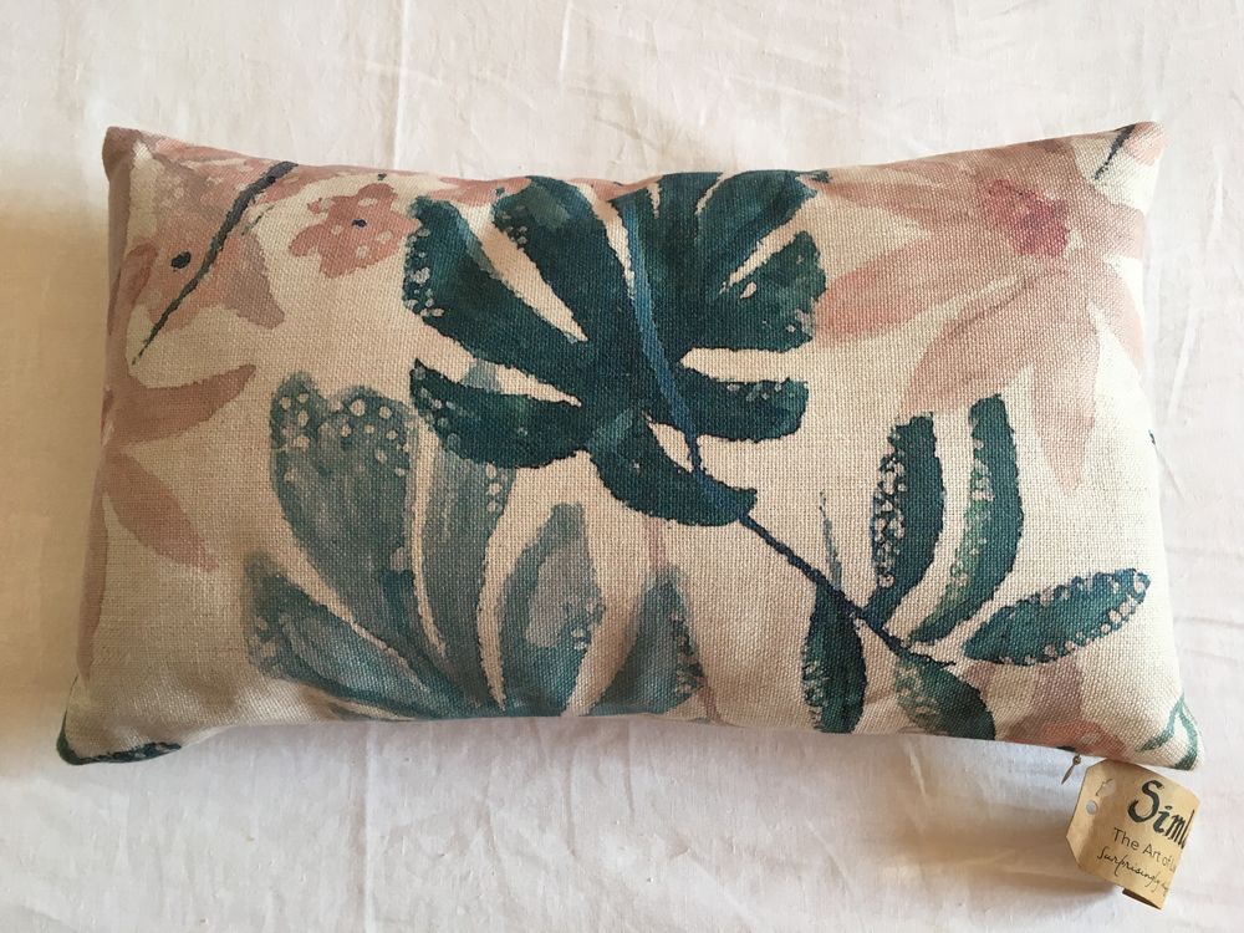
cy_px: 466
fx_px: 1042
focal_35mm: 29
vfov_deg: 48.2
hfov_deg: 61.7
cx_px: 622
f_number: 2.2
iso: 32
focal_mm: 4.15
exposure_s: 1/33
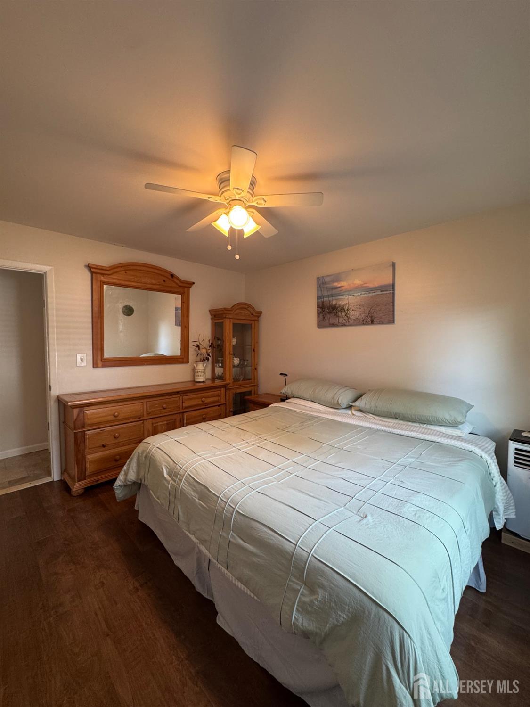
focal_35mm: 14
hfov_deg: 85.7
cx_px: 265
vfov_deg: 102.1
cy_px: 354
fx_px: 286
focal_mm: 2.22
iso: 160
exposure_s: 1/60
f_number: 2.2
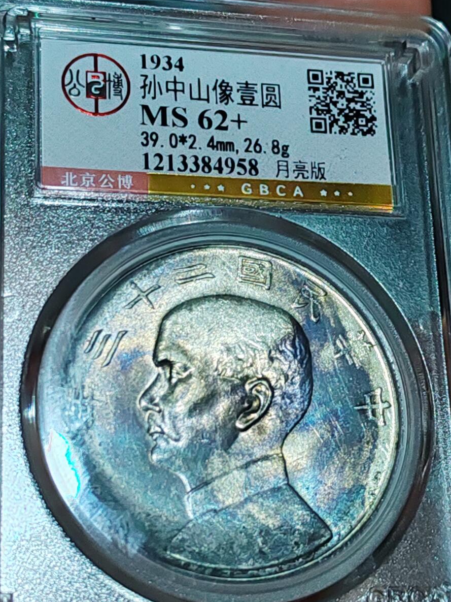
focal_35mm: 82
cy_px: 320
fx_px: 1424
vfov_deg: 23.8
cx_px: 241
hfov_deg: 18.0
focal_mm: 6.12
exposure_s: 1/100
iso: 1000
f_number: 1.9
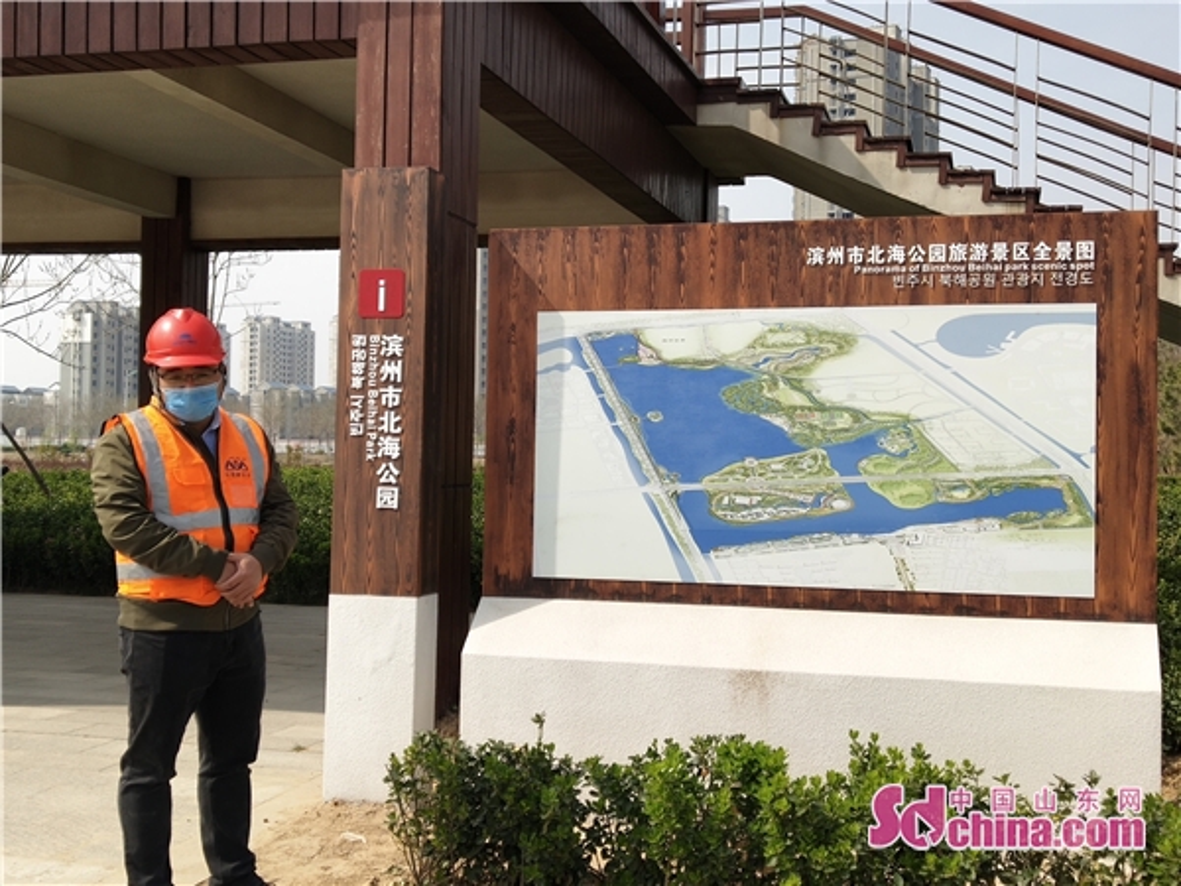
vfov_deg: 29.7
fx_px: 1672
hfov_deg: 38.9
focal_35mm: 49
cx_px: 590
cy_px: 443
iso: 68
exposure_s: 1/2054
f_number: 1.8
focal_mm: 3.95
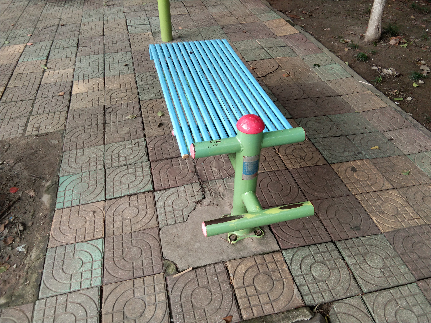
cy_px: 162
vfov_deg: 45.4
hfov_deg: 58.4
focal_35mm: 31
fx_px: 386
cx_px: 216
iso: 200
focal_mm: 3.69
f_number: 2.2
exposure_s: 1/50
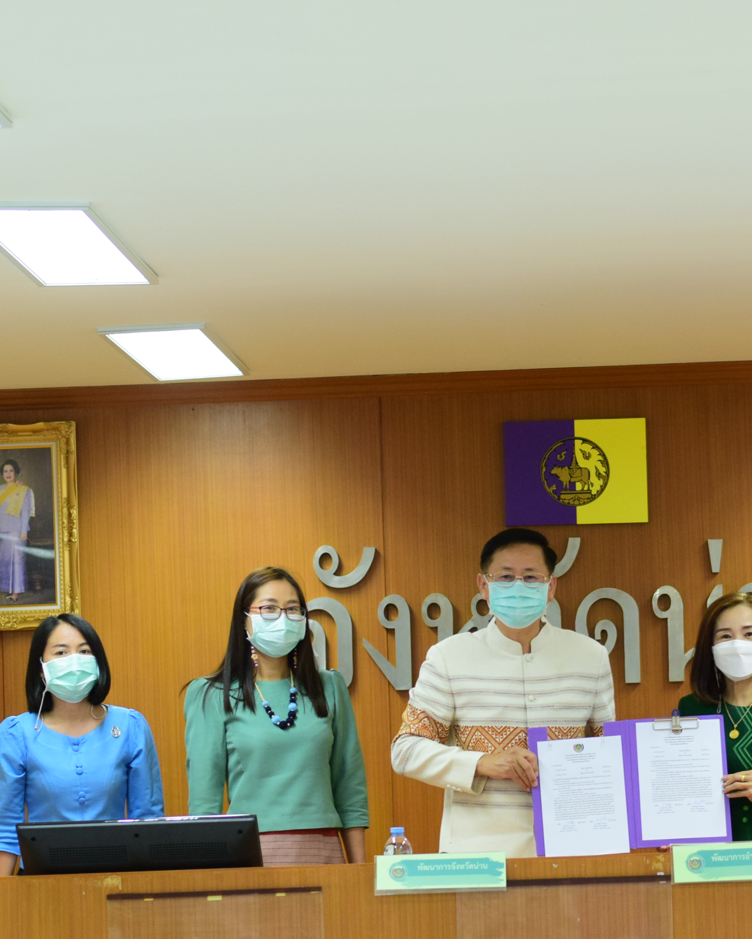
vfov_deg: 14.9
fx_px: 3589
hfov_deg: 11.9
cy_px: 544
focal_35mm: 129
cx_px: 561
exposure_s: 1/200
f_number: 3.2
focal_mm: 50
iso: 1000
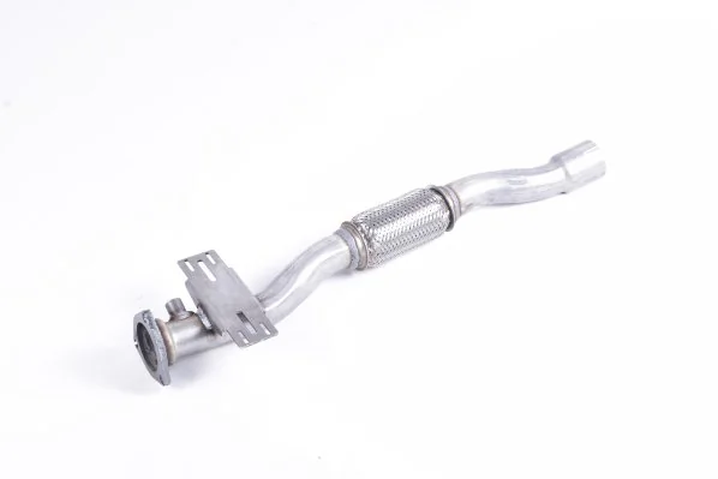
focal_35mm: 82
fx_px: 1646
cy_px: 240
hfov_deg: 24.6
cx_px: 359
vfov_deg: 16.6
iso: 200
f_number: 14
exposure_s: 1/60
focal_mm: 55
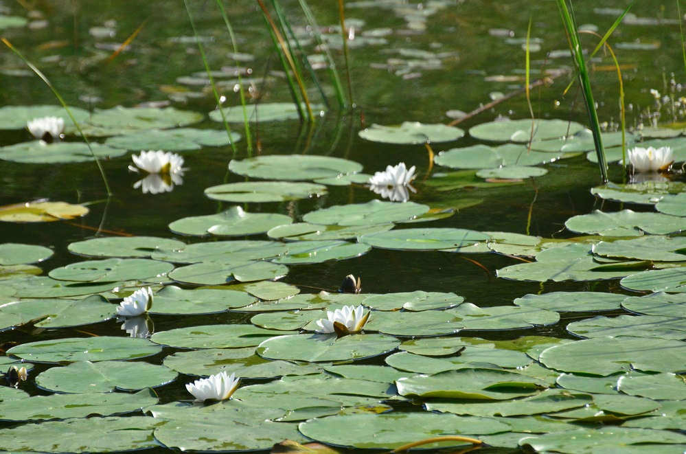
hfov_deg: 4.6
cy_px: 227
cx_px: 343
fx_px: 8555
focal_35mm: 450
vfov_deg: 3.0
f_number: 5.6
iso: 1600
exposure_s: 1/6400
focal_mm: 300
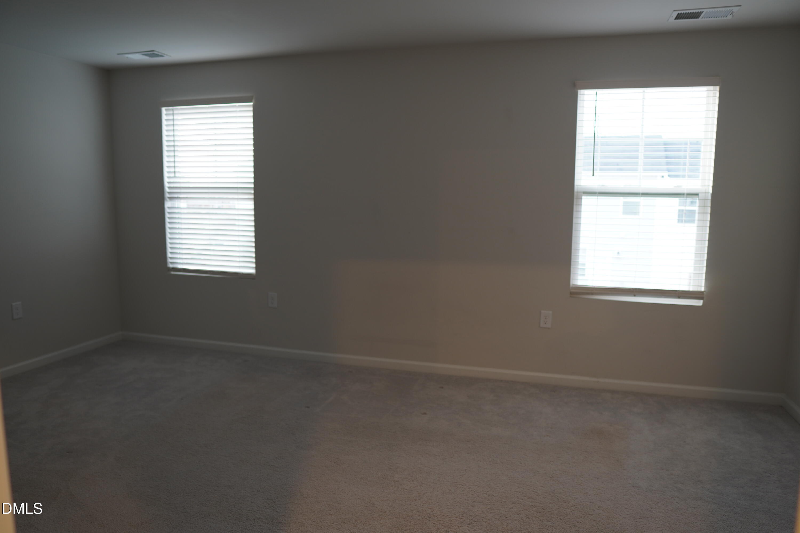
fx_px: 533
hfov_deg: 73.7
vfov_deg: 53.1
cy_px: 266
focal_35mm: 24
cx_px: 400
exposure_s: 1/30
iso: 100
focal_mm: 16
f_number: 1.6
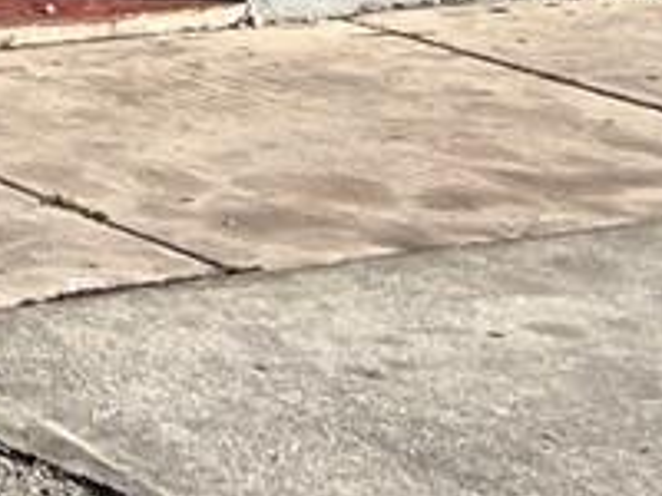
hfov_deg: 8.8
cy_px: -843
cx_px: -837
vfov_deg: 6.6
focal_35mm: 208
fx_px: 3978
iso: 50
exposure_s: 1/3356
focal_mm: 5.7
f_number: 1.5
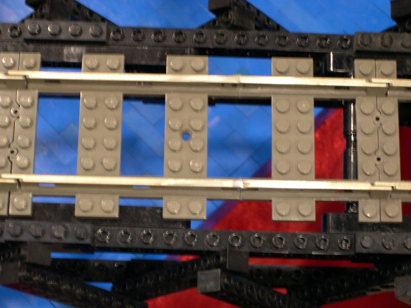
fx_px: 1211
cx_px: 206
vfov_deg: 14.5
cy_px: 154
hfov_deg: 19.3
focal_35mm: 102
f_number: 4.8
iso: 400
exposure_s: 1/7.1
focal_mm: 21.6
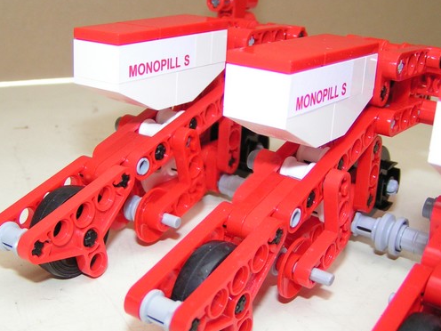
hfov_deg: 38.7
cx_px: 169
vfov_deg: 29.7
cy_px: 159
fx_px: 624
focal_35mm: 49
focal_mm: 5.8
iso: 125
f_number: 2.8
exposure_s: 1/40
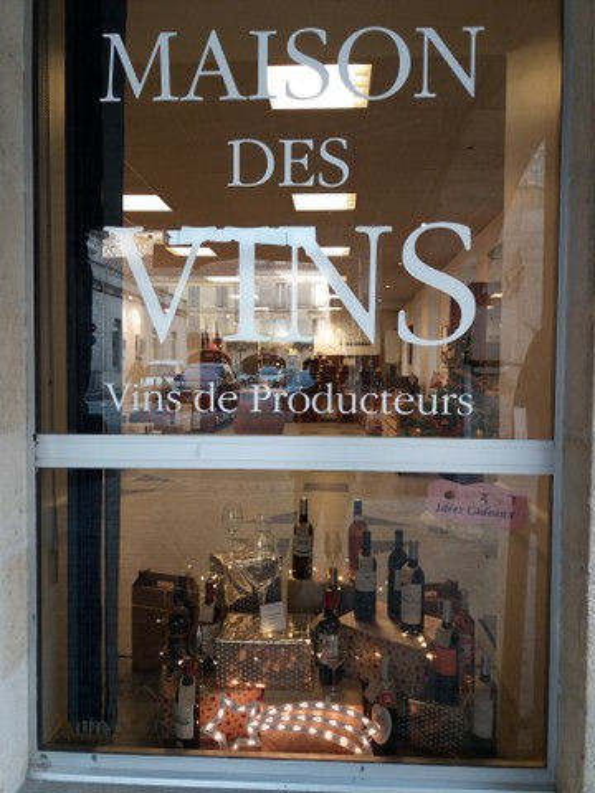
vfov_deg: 63.4
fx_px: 642
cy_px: 396
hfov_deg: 49.7
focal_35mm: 28
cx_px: 298
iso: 125
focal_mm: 3.7
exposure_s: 1/33
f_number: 1.9
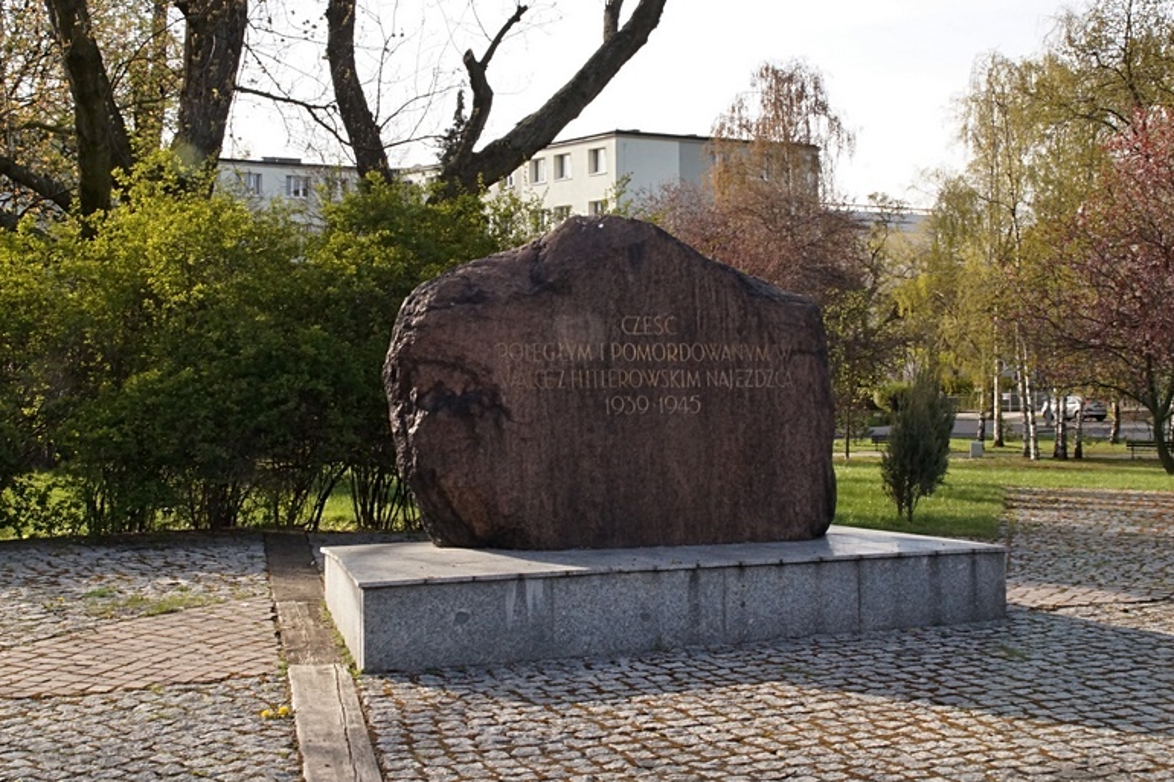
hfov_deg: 36.9
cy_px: 390
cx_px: 589
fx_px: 1761
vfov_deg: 25.0
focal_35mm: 54
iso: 800
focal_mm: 35
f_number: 25
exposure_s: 1/80
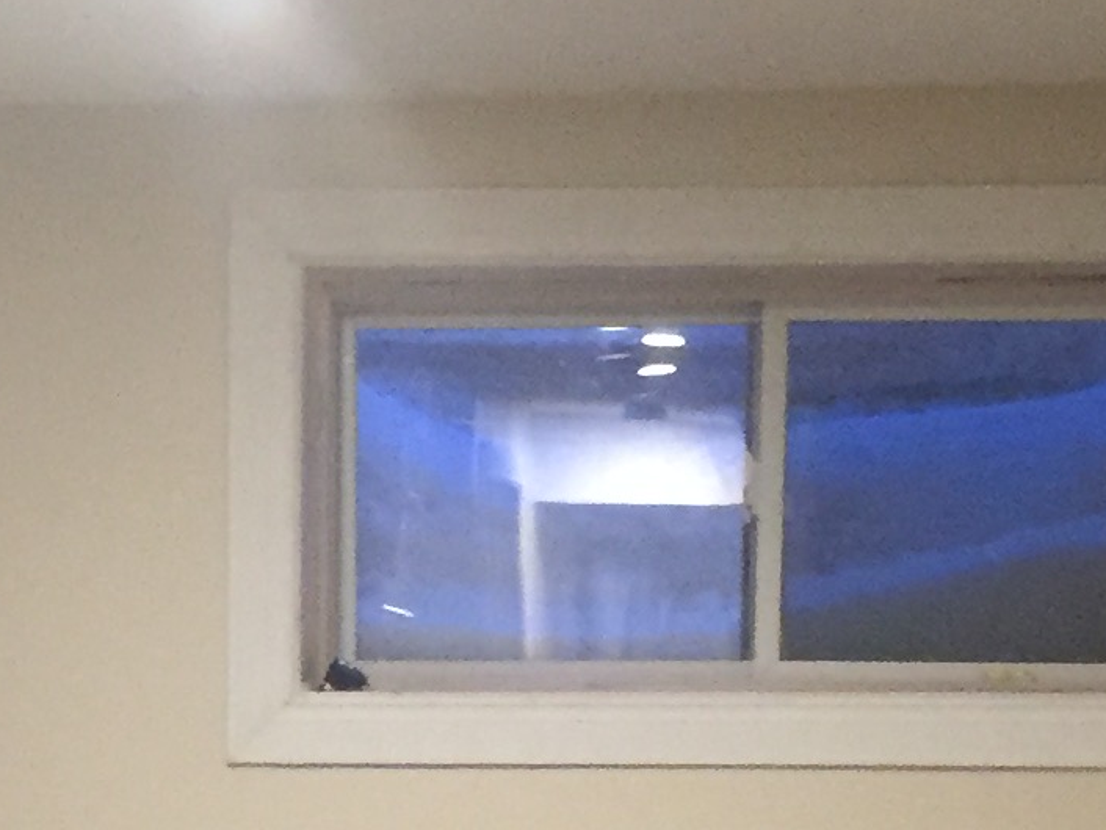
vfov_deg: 10.7
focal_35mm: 134
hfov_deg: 14.7
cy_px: 1218
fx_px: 4283
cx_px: 284
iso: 250
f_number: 2.2
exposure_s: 1/24
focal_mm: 4.15
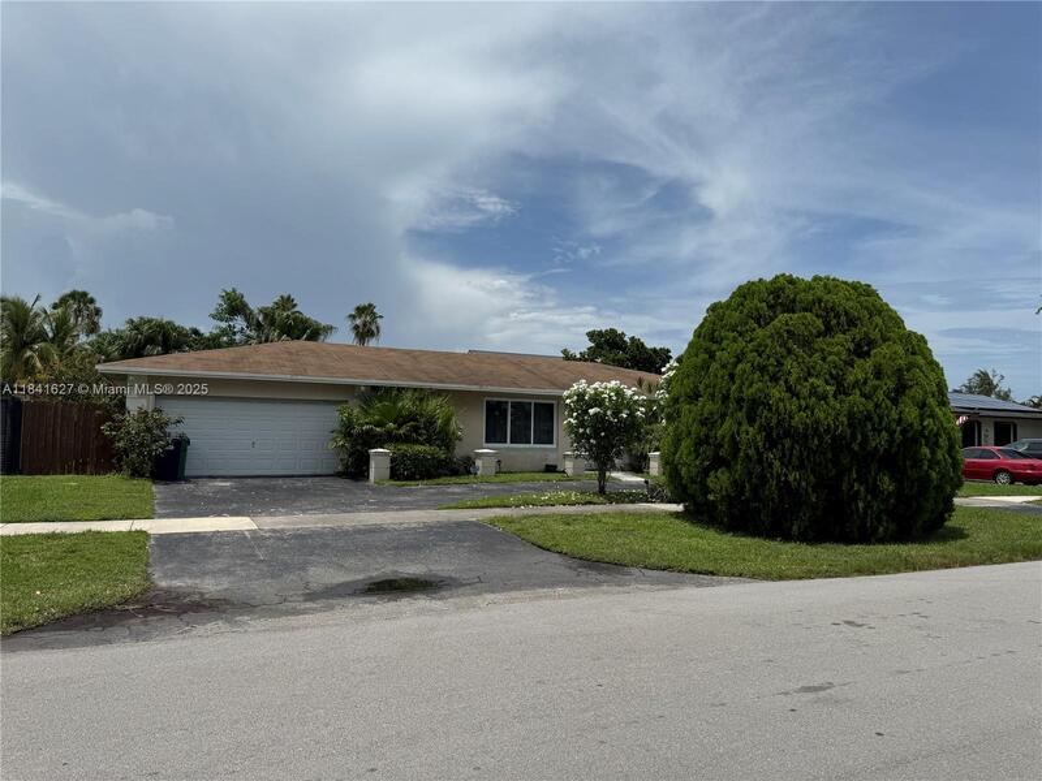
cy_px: 390
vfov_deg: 56.8
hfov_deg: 71.6
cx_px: 521
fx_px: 722
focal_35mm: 24
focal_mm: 6.76
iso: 80
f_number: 1.78
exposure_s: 1/9009
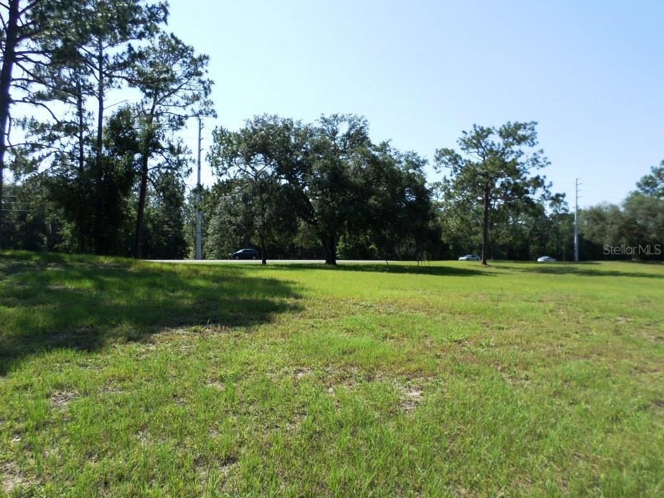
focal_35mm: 25
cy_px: 249
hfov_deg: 69.4
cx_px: 332
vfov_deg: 54.9
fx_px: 480
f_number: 2.5
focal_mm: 4.5
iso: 80
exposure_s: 1/1000
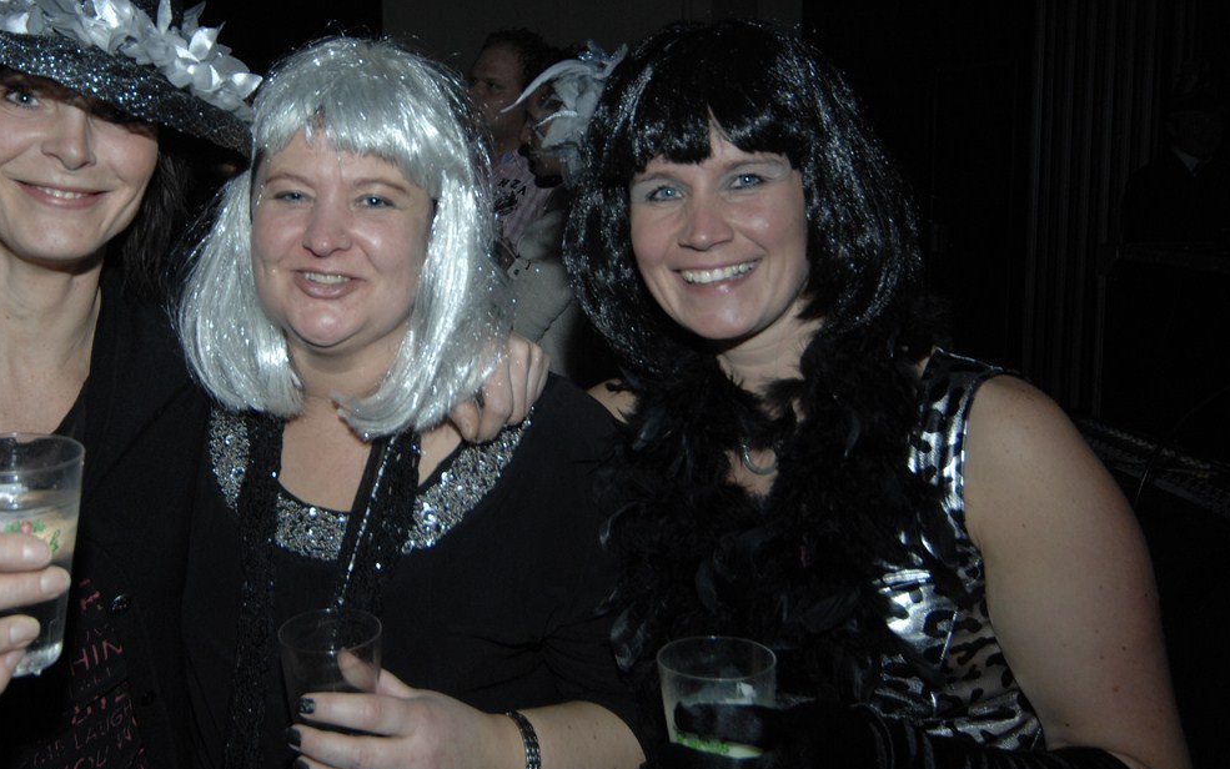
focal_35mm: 36
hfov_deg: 53.2
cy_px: 261
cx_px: 401
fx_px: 1197
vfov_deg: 35.3
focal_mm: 17
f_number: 5
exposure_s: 1/125
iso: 250
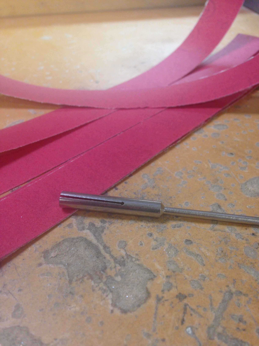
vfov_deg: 55.4
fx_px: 329
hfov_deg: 42.9
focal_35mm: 33
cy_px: 173
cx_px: 130
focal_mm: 4.12
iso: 80
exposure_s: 1/20
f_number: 2.4
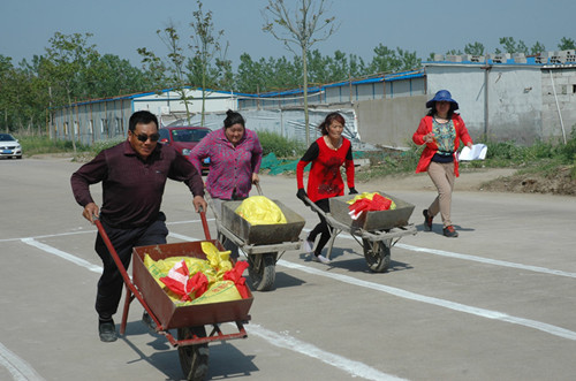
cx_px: 288
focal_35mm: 72
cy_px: 190
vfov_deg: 18.8
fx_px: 1149
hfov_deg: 28.1
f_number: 10
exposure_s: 1/400
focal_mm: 48
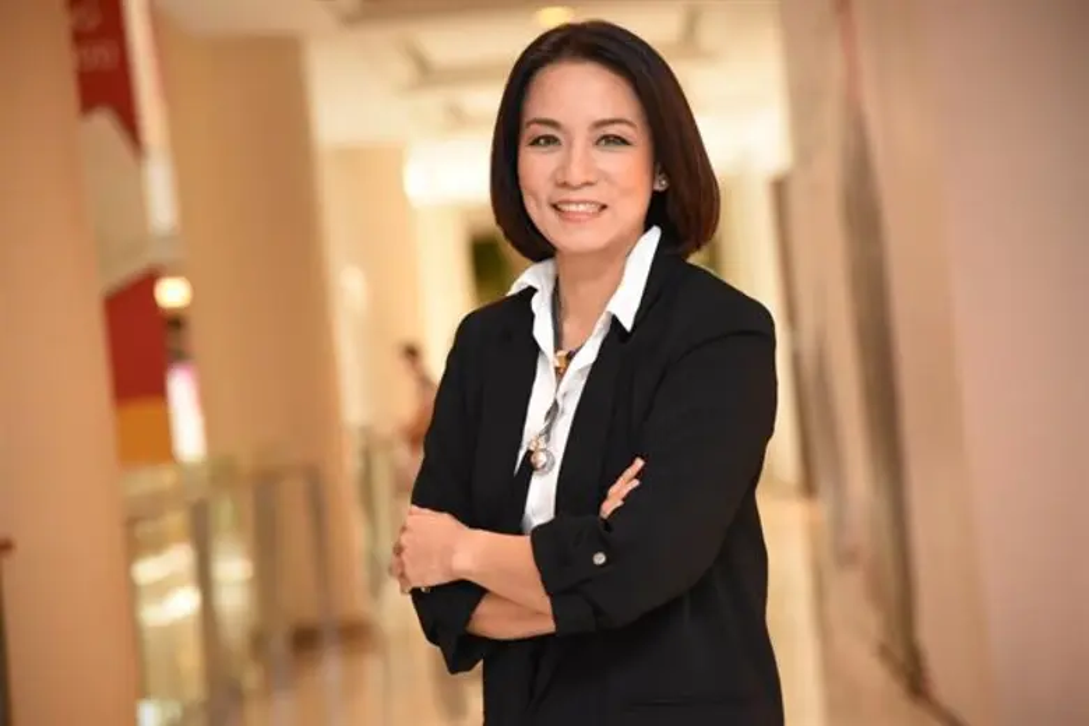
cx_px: 544
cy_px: 363
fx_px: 3388
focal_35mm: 112
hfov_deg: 18.3
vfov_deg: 12.2
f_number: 4
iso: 2500
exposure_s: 1/200
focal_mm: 112
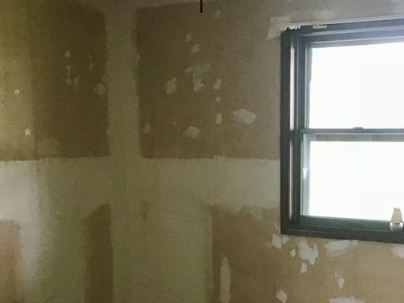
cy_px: 241
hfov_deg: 30.6
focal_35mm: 63
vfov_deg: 23.0
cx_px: 248
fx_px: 735
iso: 160
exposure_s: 1/30
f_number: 2.4
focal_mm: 3.3
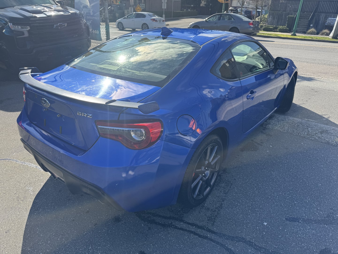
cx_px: 169
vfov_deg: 56.8
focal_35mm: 24
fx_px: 234
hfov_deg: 71.6
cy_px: 127
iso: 80
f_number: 1.78
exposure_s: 1/2041
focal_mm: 6.76
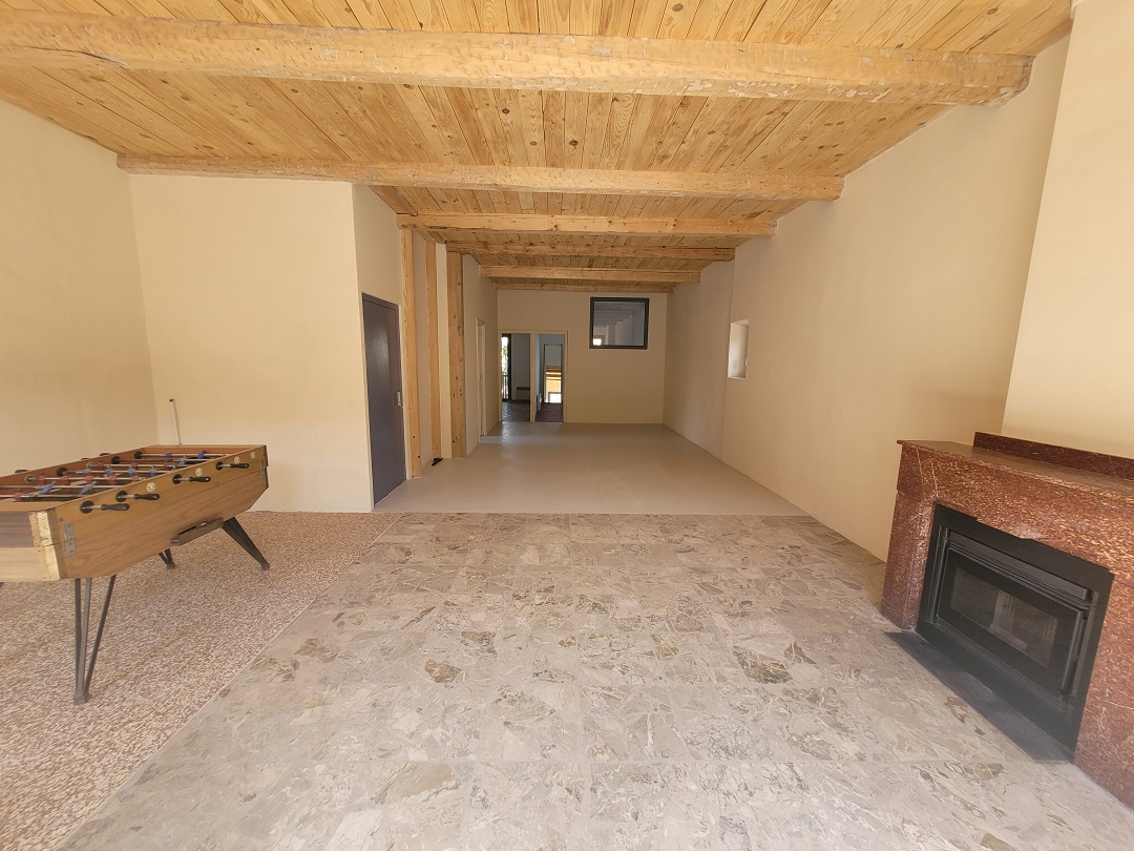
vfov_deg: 89.9
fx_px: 426
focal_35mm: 13
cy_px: 426
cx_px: 567
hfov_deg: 106.2
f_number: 2.2
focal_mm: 1.74
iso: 50
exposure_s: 1/60
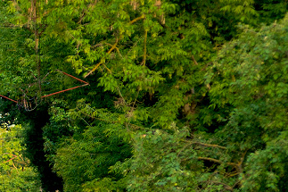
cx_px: -182
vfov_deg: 1.8
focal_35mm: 744
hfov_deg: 2.8
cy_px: 208
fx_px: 5949
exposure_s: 1/640
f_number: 3.2
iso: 250
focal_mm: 200
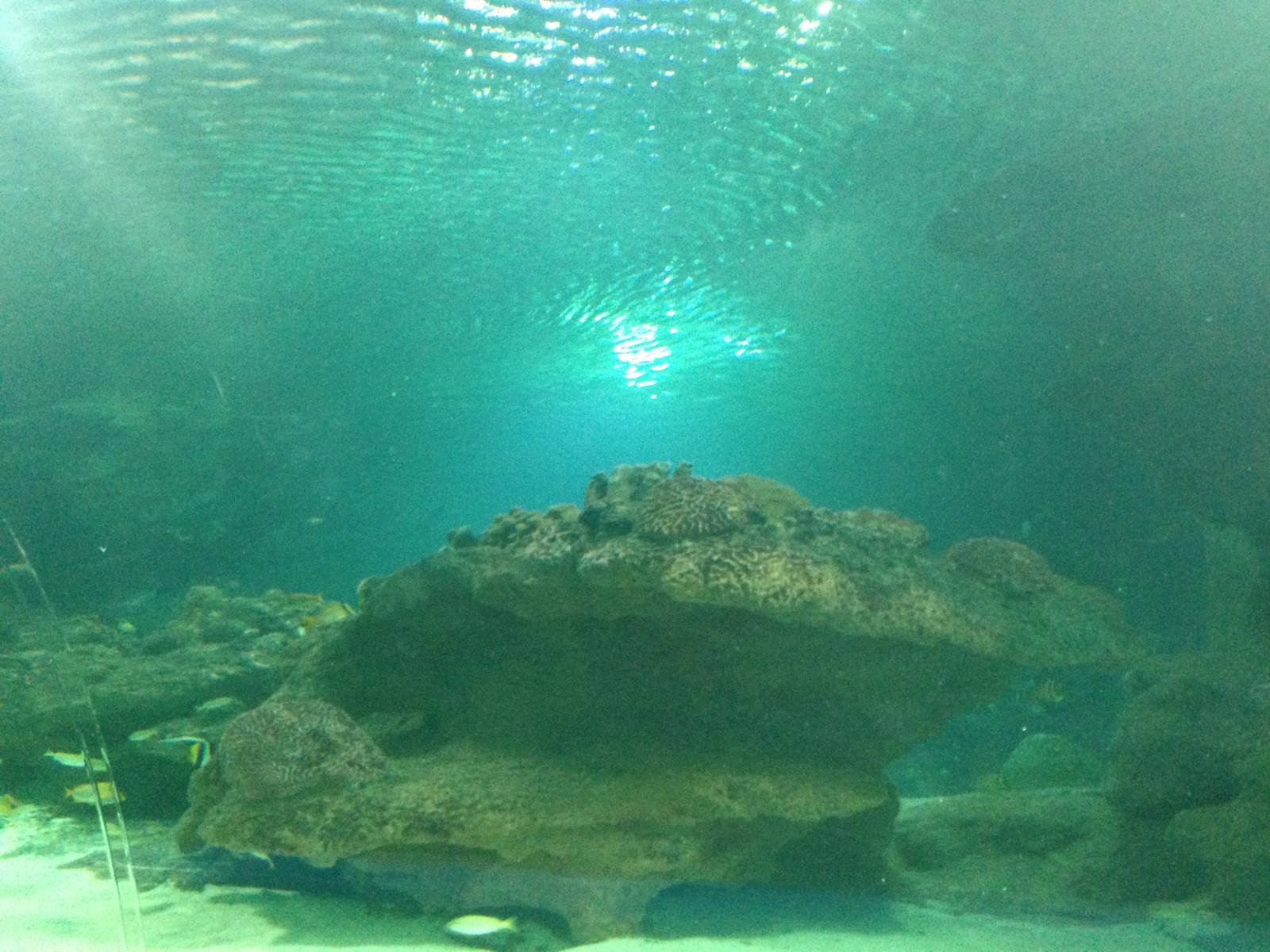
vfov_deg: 42.9
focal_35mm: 33
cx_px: 635
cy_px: 476
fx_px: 1211
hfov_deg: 55.4
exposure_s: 1/15
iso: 500
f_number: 2.4
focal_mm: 4.12
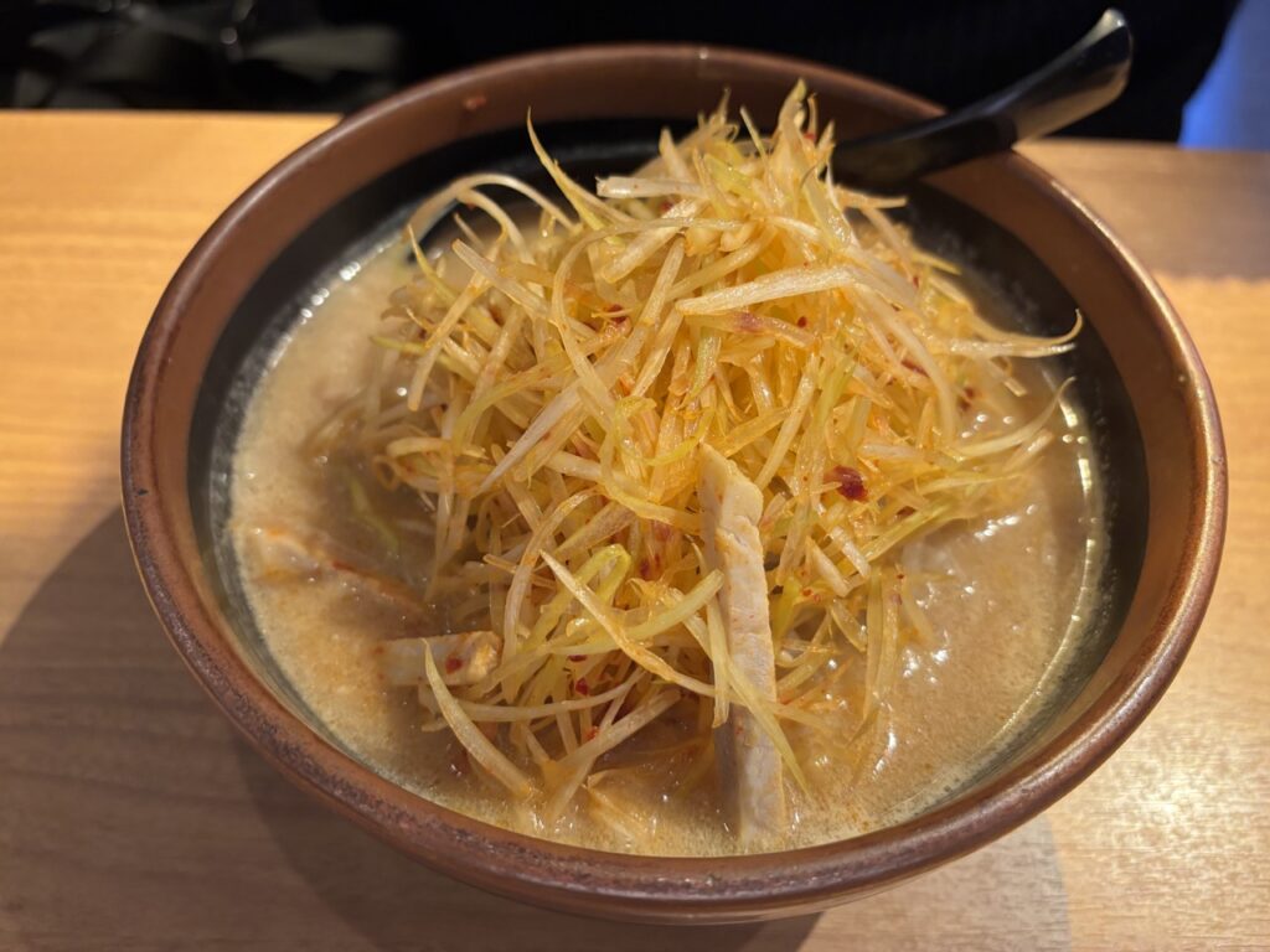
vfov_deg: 53.1
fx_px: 954
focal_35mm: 26
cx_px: 635
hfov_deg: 67.3
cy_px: 476
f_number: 1.6
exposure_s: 1/60
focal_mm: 5.96
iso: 250
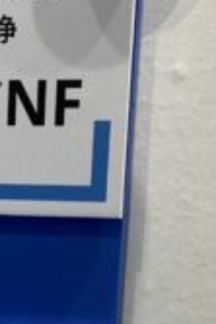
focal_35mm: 132
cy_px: 468
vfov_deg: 14.6
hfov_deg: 10.1
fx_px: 1185
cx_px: -93
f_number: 1.6
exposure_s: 1/129
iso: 32
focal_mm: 4.2
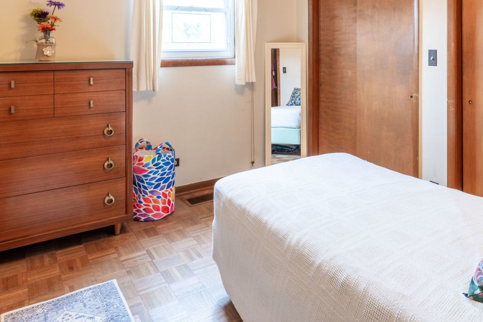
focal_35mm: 29
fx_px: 389
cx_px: 302
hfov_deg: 62.8
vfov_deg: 43.2
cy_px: 73
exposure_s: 1/6
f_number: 8
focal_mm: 17
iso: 125
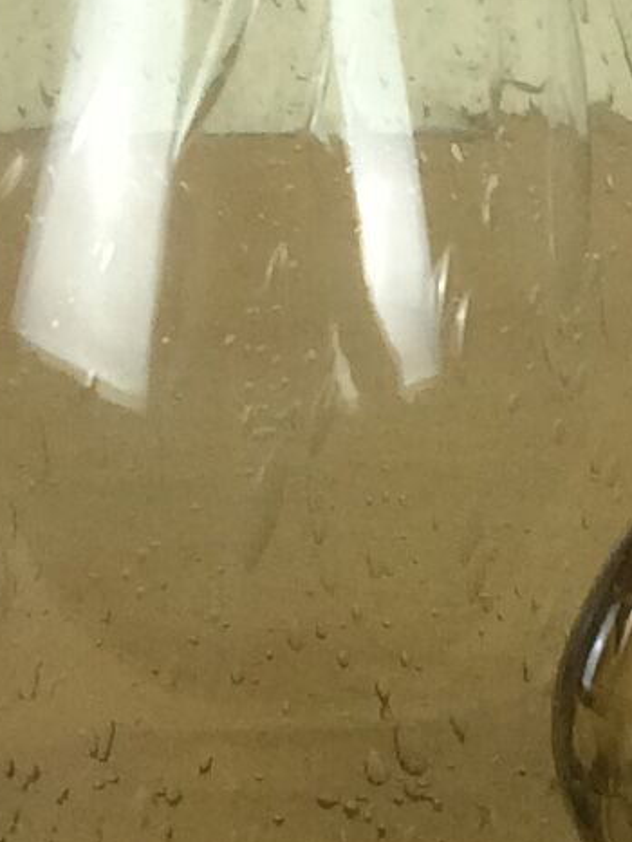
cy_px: 0
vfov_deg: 9.7
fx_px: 4937
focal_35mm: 203
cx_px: 363
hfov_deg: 7.3
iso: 64
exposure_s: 1/100
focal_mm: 4.15
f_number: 2.2
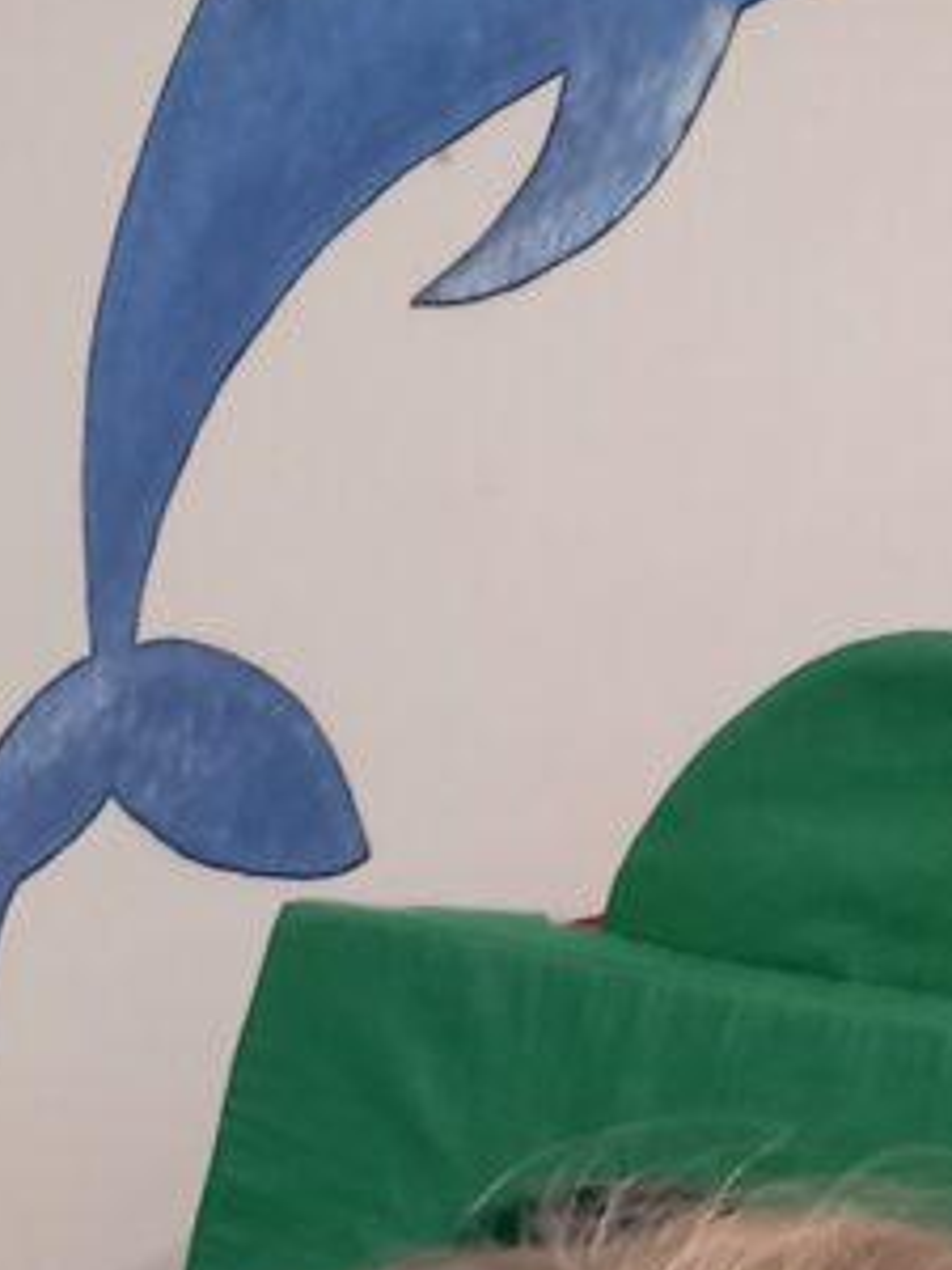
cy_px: 3222
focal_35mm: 144
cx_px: -1219
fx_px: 5280
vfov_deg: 11.1
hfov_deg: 9.4
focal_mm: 4
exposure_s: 1/50
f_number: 1.8
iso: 200
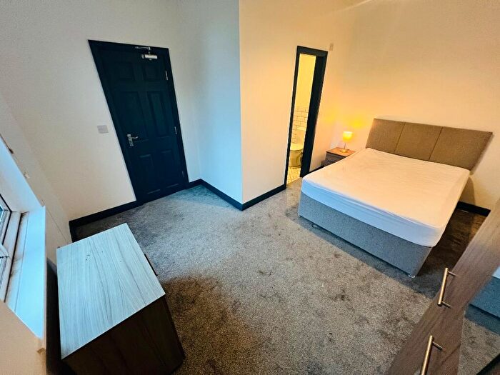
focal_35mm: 13
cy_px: 188
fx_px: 188
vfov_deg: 89.9
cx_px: 250
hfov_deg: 106.2
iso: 320
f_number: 1.8
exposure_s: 1/50
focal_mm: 1.57
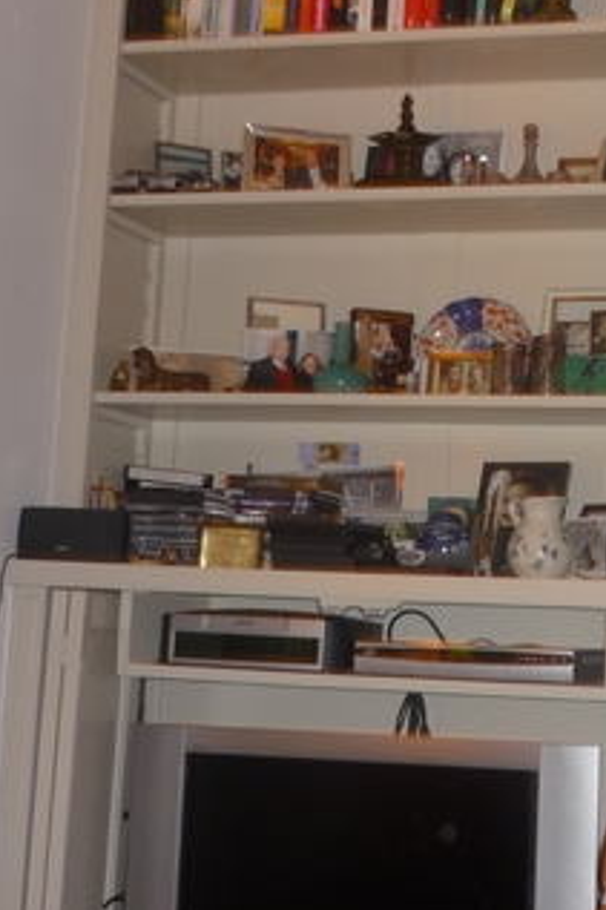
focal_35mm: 65
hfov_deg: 20.4
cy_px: 310
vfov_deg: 30.8
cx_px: 577
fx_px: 1643
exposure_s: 1/30
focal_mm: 5.5
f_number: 2.8
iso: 100
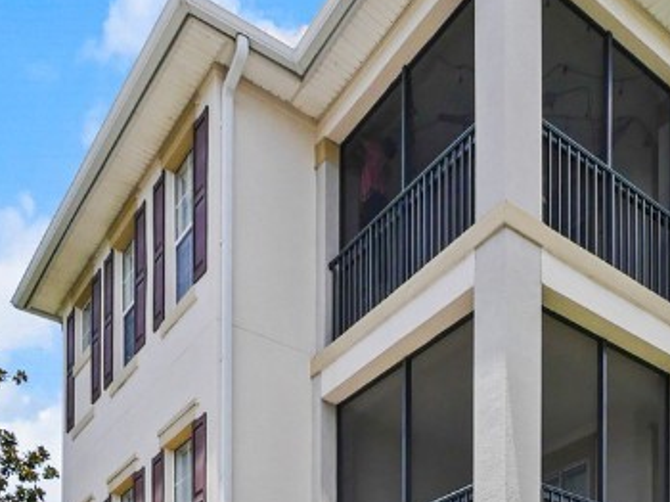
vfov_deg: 27.8
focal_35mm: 41
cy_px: 684
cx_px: 538
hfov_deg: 43.6
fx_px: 793
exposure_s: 1/500
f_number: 8
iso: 200
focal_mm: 7
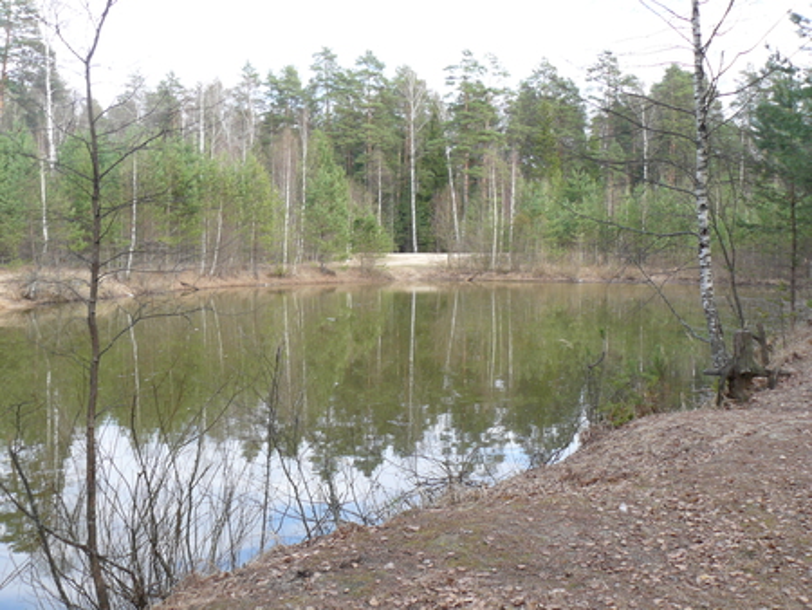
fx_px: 845
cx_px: 406
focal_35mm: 36
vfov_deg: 39.7
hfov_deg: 51.3
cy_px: 305
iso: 100
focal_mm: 6
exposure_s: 1/125
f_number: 4
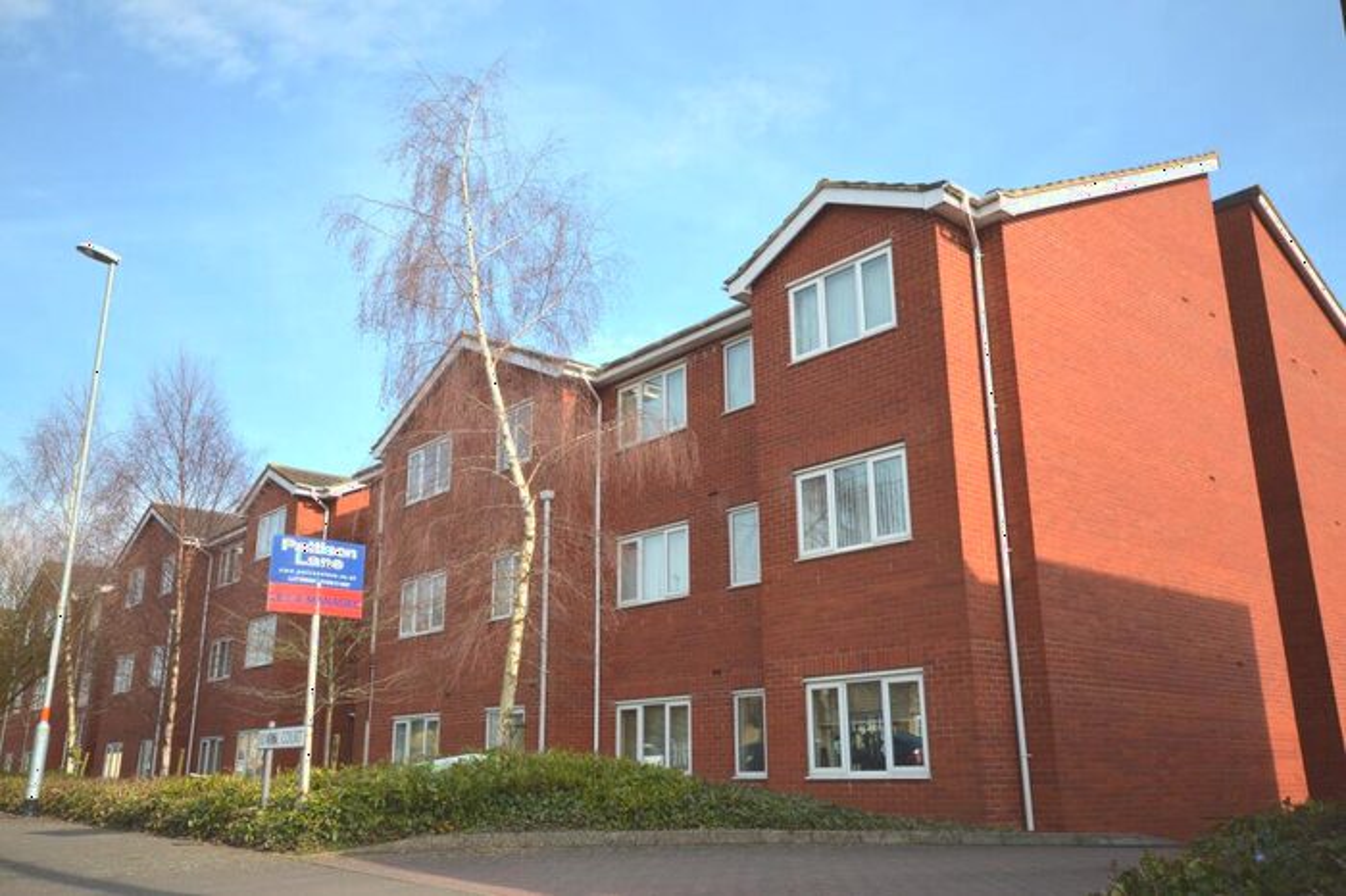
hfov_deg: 62.0
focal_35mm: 30
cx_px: 673
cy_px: 448
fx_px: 1121
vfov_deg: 43.6
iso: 100
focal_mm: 20
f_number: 6.3
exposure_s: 1/160
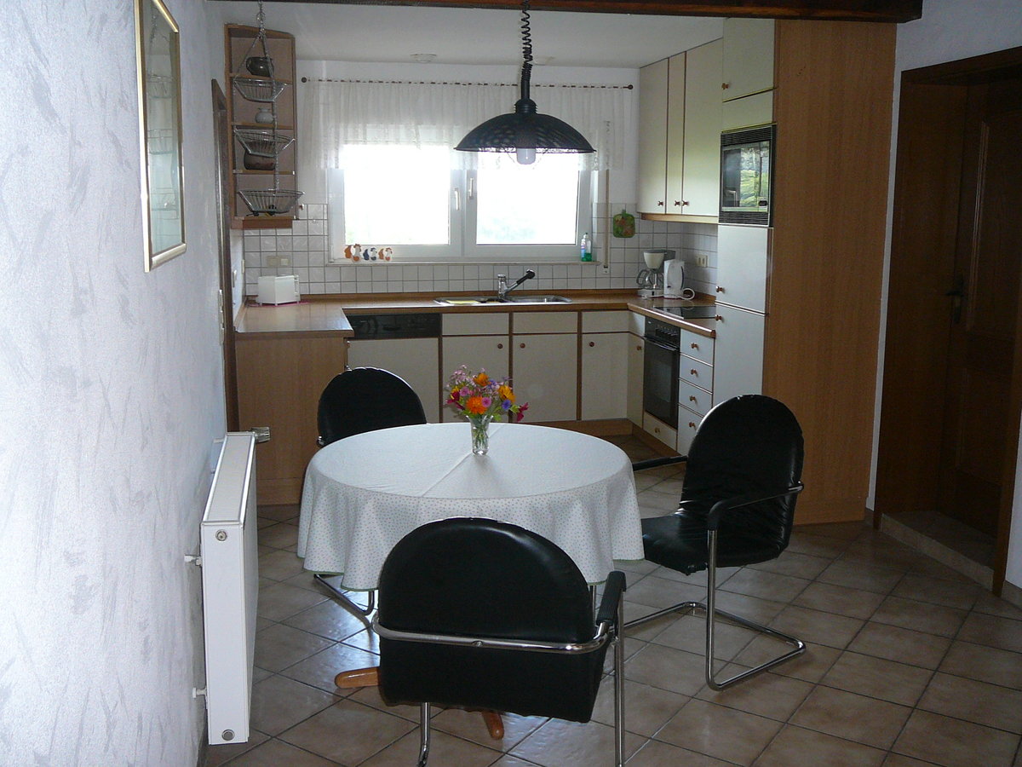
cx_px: 511
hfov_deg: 52.6
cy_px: 384
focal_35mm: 35
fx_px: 1033
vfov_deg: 40.7
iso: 160
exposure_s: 1/30
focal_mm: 5.2
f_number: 2.8
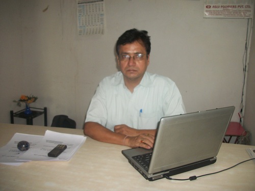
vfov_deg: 44.2
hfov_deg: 56.8
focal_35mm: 32
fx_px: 236
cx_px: 128
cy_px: 96
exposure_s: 1/60
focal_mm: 5.7
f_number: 2.9
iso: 160
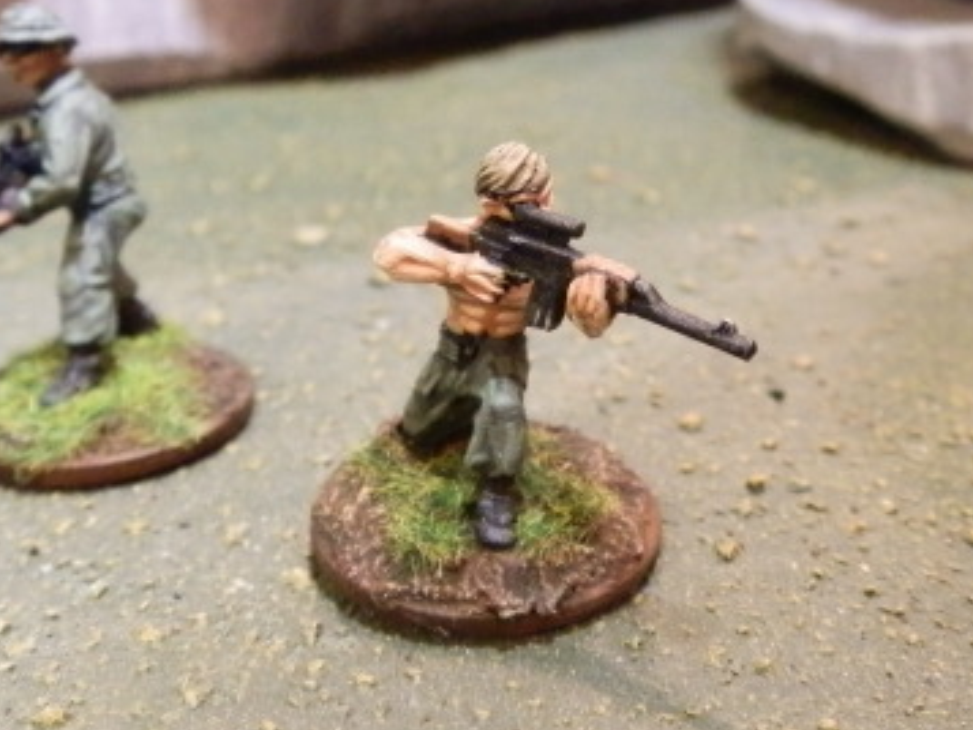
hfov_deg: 44.7
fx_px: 1181
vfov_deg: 33.9
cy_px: 212
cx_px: 523
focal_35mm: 42
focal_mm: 5
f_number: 3.1
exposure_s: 1/40
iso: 800
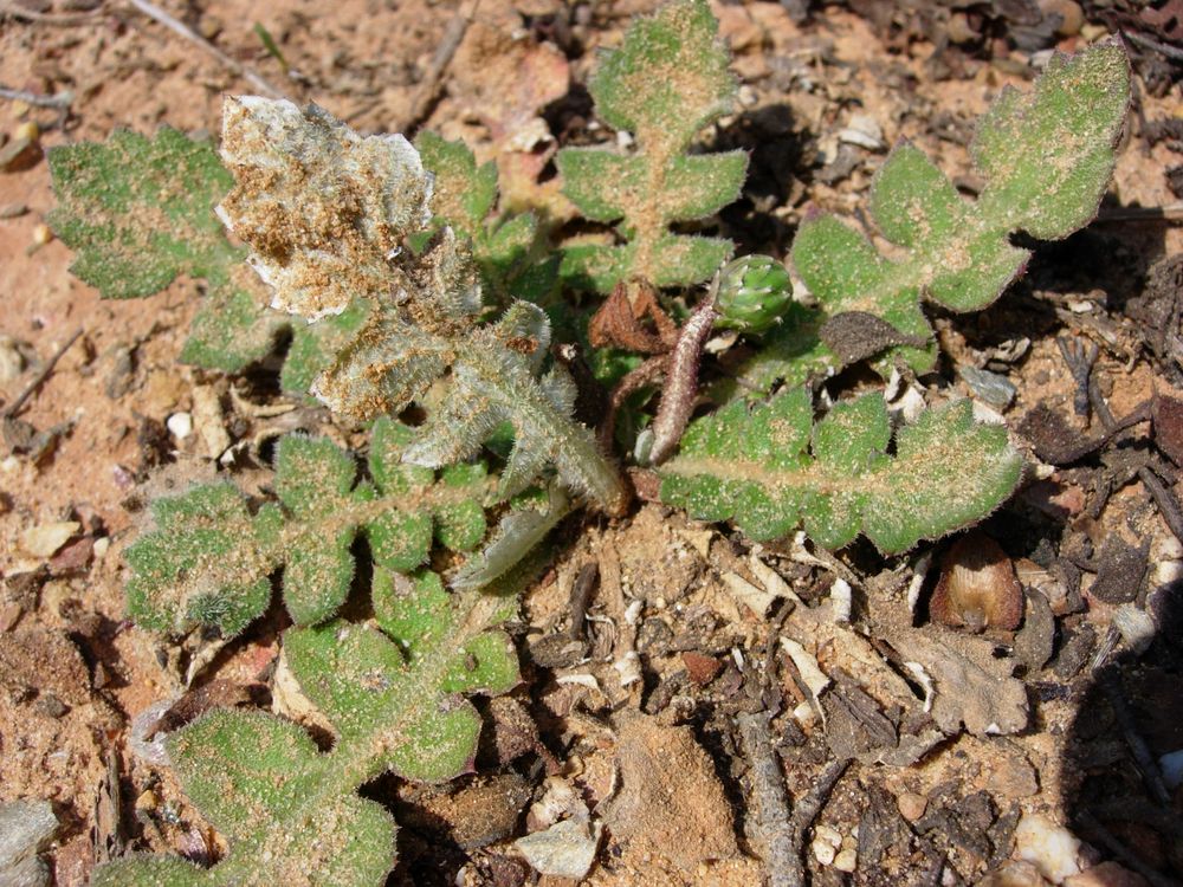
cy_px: 444
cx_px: 592
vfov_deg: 37.7
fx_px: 1299
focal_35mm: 38
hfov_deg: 49.0
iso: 64
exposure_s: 1/790
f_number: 4.8
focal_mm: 7.8
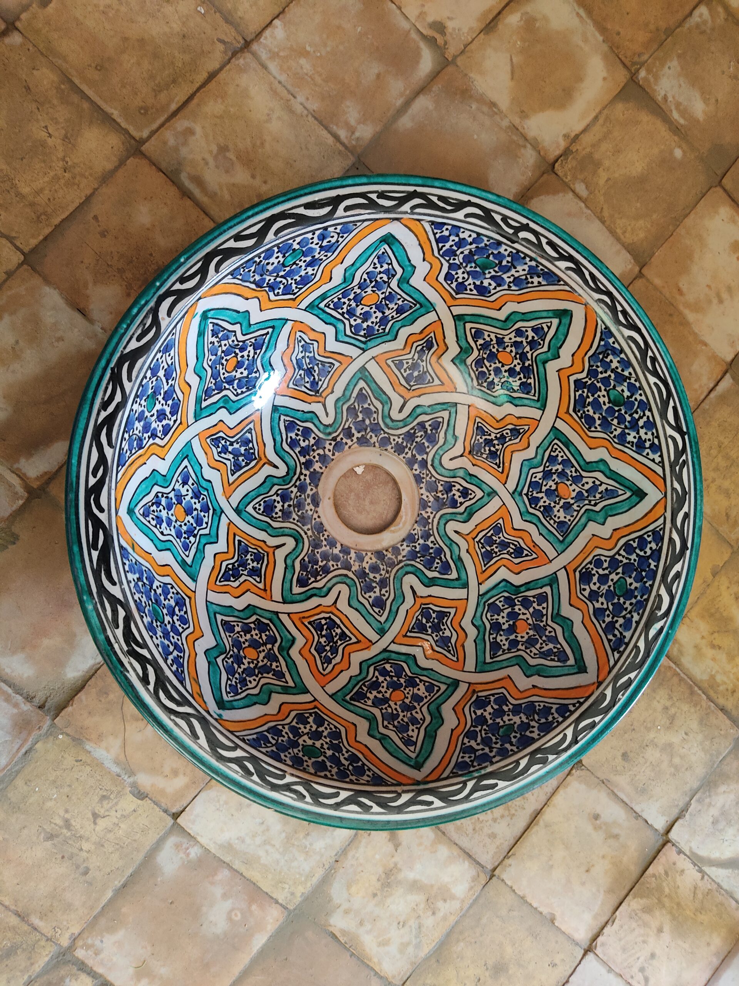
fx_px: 740
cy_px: 493
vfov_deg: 67.3
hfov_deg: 53.1
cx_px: 370
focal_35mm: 26
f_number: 1.79
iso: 939
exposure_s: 1/30
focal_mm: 4.74
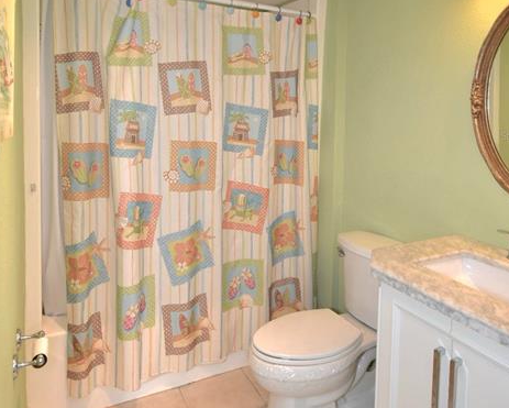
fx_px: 422
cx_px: 268
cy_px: 135
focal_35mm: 28
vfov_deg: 50.6
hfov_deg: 62.1
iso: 400
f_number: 6.3
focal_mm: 12
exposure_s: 1/161
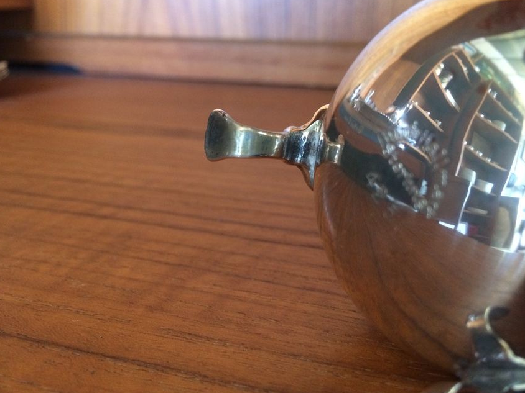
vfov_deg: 44.2
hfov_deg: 56.8
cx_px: 264
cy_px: 203
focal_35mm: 32
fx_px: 485
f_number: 2.2
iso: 320
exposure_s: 1/17
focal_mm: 4.12
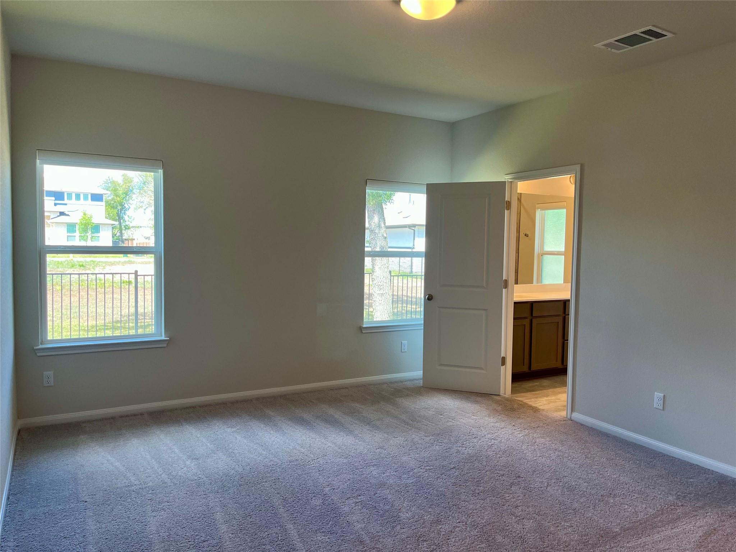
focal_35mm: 26
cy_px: 276
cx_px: 368
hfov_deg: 67.3
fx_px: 553
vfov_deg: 53.1
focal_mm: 5.1
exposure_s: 1/120
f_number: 1.6
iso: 80
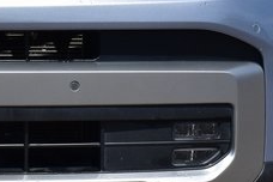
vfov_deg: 4.8
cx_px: -110
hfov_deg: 7.2
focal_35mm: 283
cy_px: -35
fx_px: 2146
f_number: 11
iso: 360
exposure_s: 1/500
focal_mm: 42
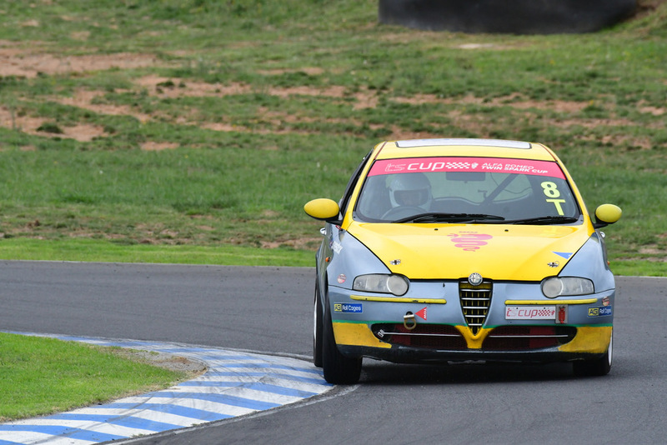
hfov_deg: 2.7
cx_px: 334
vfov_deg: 1.8
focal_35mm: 750
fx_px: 13900
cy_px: 222
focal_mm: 500
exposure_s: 1/640
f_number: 11
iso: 1250
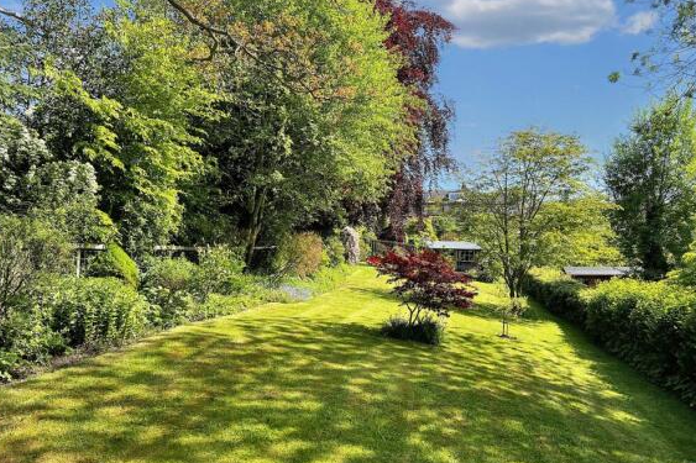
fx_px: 541
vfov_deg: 46.3
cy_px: 246
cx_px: 347
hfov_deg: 65.5
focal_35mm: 28
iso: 50
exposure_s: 1/1669
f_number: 1.5
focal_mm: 5.7
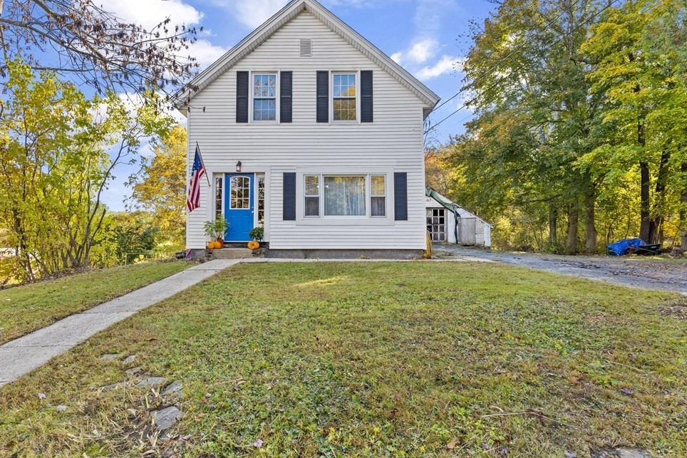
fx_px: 324
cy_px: 225
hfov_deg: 93.2
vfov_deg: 70.5
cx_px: 326
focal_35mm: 17
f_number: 8
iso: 100
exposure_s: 1/6
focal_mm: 16
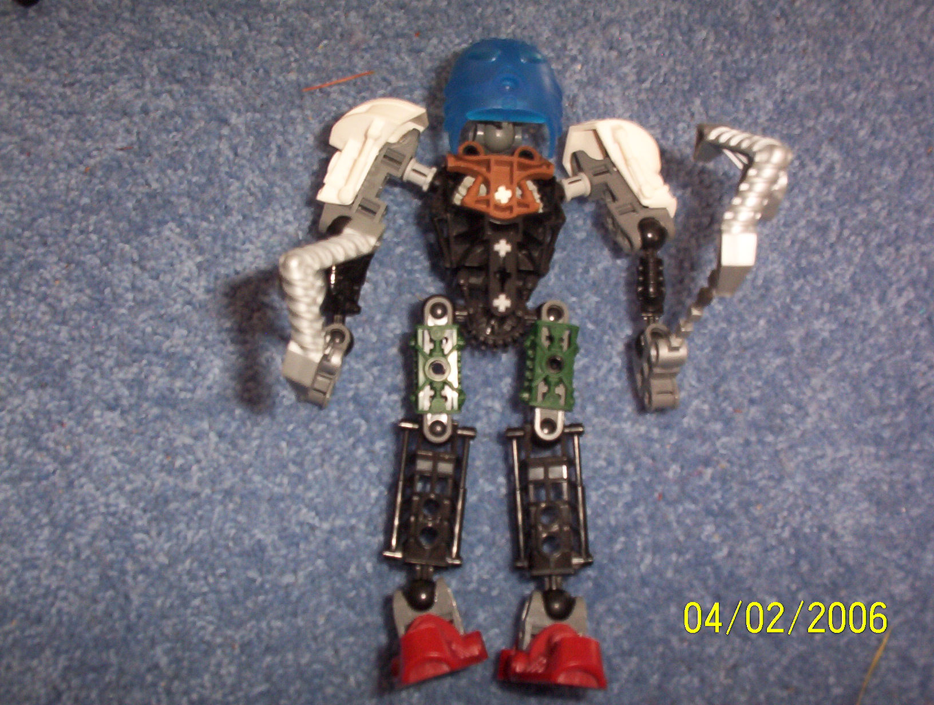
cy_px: 352
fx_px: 1055
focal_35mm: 39
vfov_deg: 37.0
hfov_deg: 47.8
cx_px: 467
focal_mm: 6
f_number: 4.5
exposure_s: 1/30
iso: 140
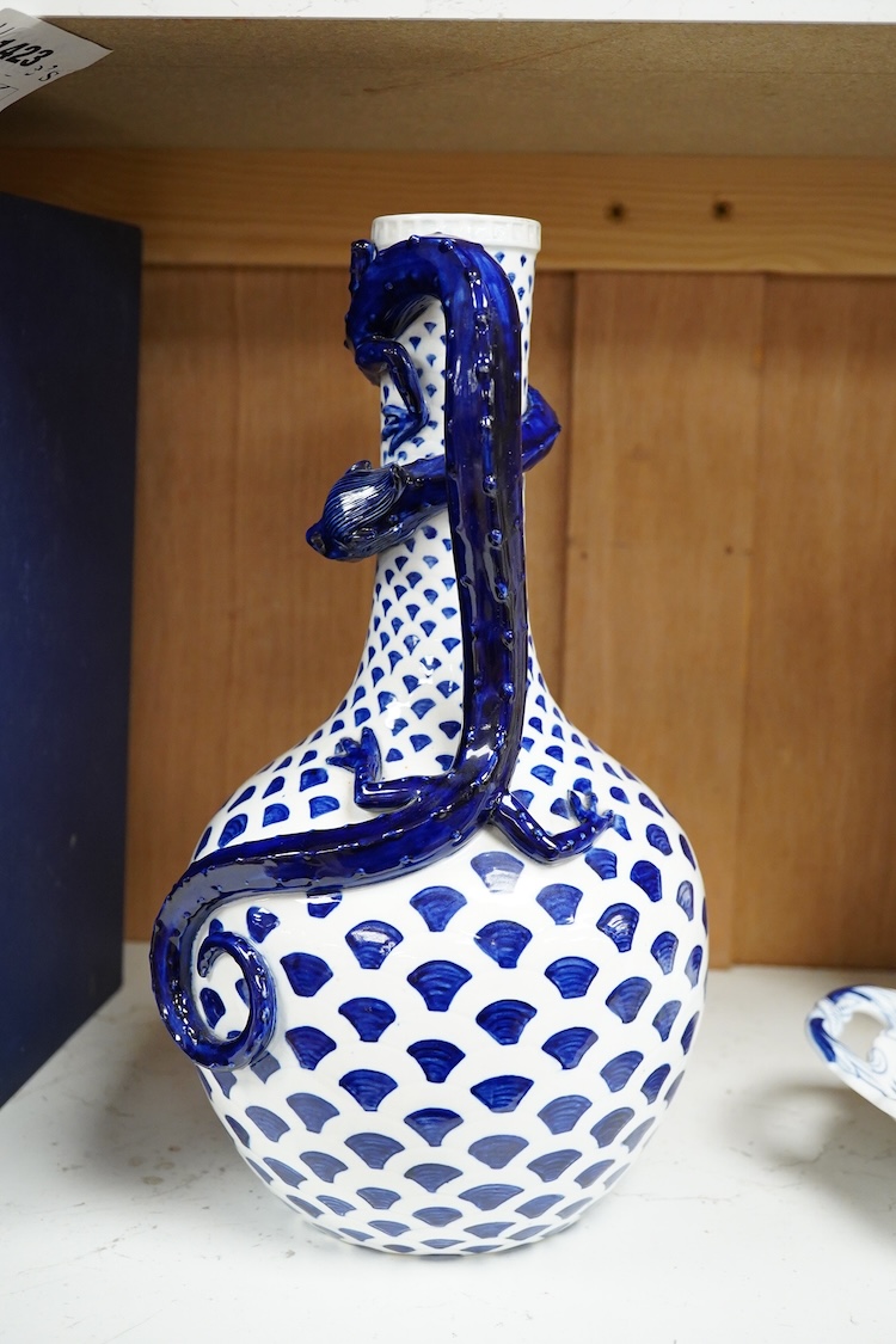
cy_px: 672
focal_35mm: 45
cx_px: 448
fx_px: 1680
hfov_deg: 29.9
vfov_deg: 43.6
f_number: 7.1
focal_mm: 30
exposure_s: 1/160
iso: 2500
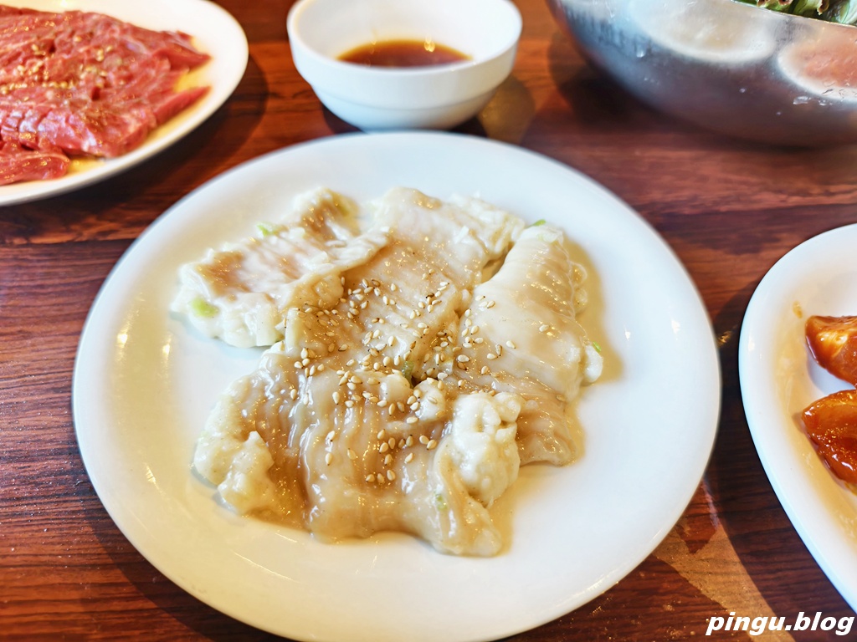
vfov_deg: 58.9
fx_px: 569
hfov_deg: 73.9
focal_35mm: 23
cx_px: 428
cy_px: 321
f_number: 1.57
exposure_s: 1/412
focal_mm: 6.54
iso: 1441
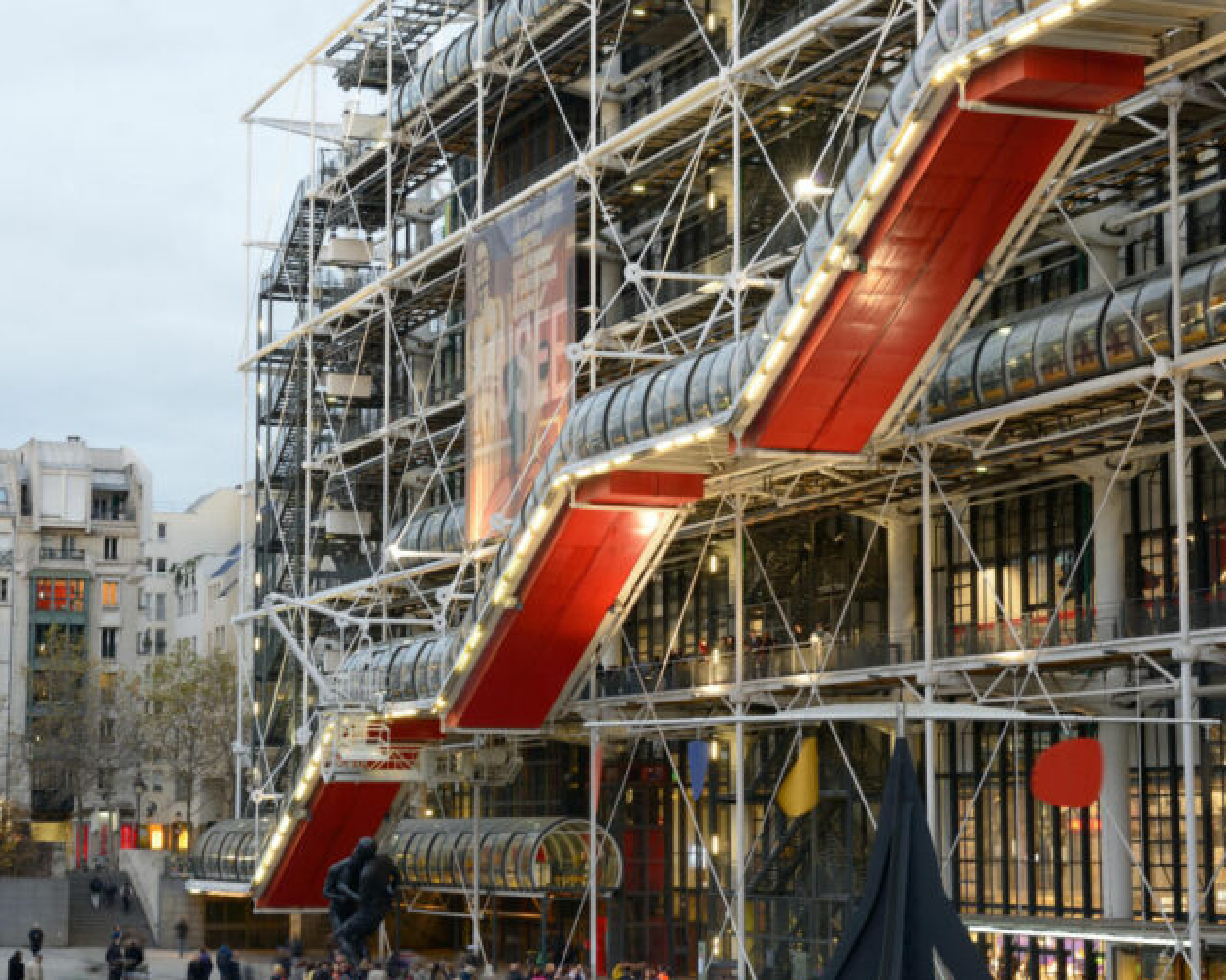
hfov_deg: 23.8
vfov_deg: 19.2
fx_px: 2903
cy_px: 495
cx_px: 494
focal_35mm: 80
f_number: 11
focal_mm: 70
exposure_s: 1/1.3
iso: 200
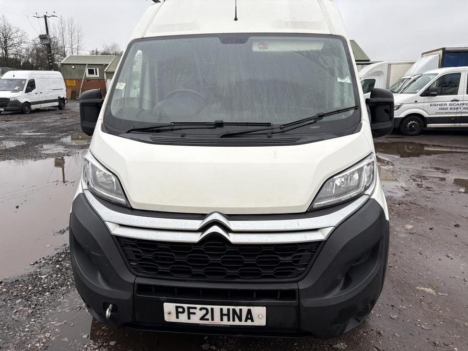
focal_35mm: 26
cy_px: 176
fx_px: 352
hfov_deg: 67.3
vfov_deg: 53.1
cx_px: 234
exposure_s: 1/450
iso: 50
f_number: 1.6
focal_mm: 5.96
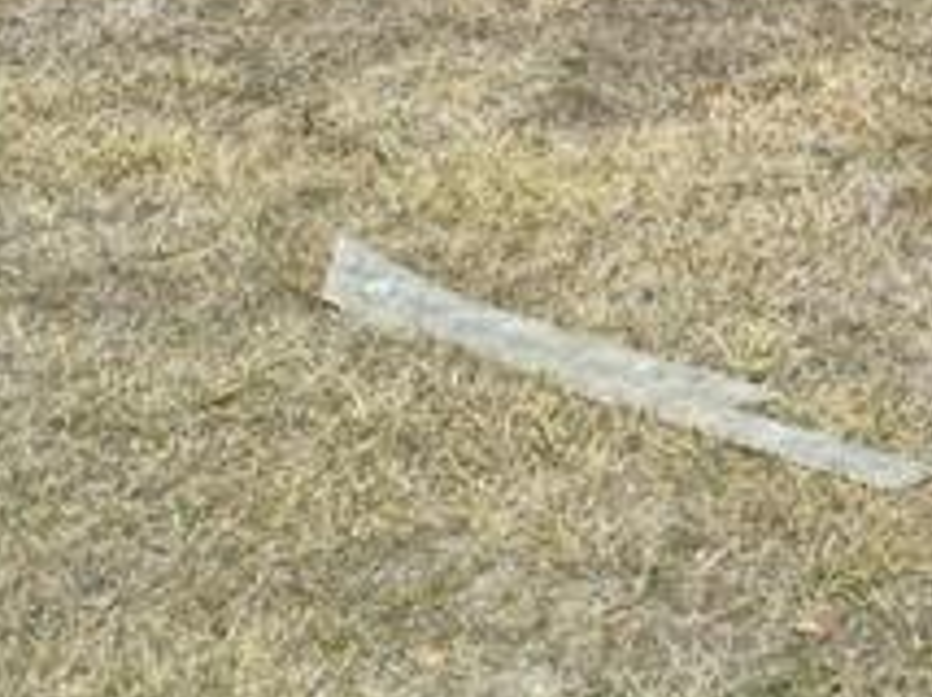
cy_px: -475
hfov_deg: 14.6
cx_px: 1773
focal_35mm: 115
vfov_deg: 12.0
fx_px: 3093
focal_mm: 6.72
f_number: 1.7
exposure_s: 1/2500
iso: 100
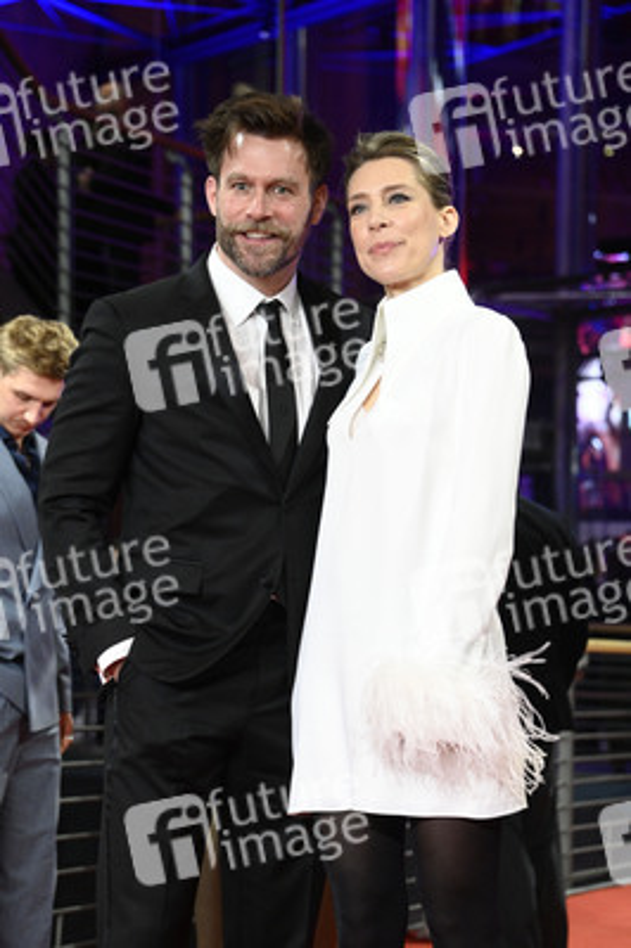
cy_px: 474
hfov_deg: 13.7
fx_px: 2634
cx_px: 316
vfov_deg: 20.4
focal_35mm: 100
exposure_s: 1/200
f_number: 5.6
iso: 5000
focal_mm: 100
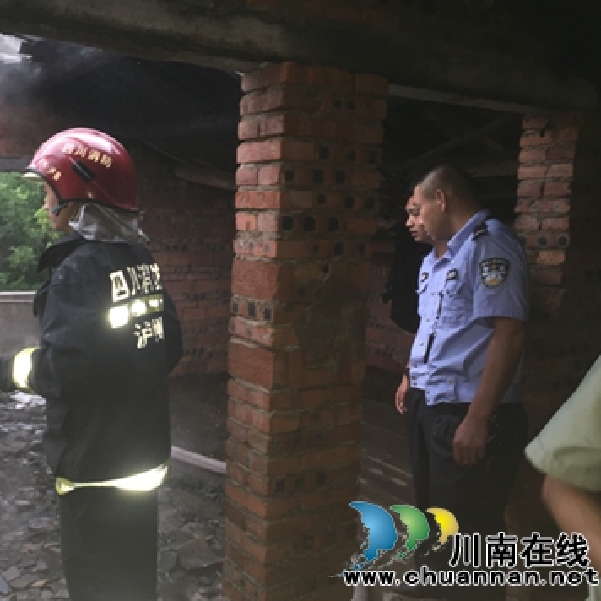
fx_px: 707
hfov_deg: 45.7
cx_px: 233
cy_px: 315
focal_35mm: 36
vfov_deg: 46.0
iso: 64
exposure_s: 1/25
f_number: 2.2
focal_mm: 4.15
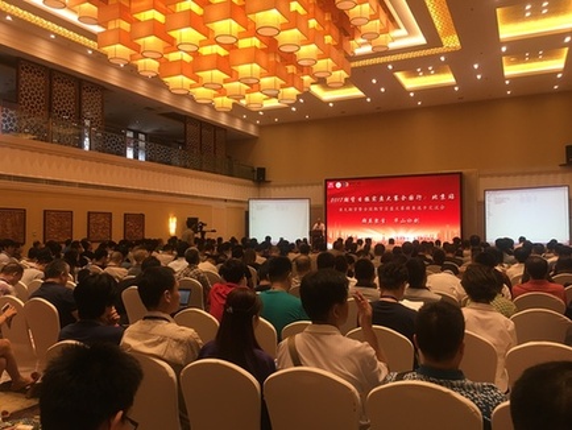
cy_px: 215
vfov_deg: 48.3
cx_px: 286
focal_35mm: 29
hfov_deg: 61.6
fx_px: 479
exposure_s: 1/33
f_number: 2.2
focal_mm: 4.15
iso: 64
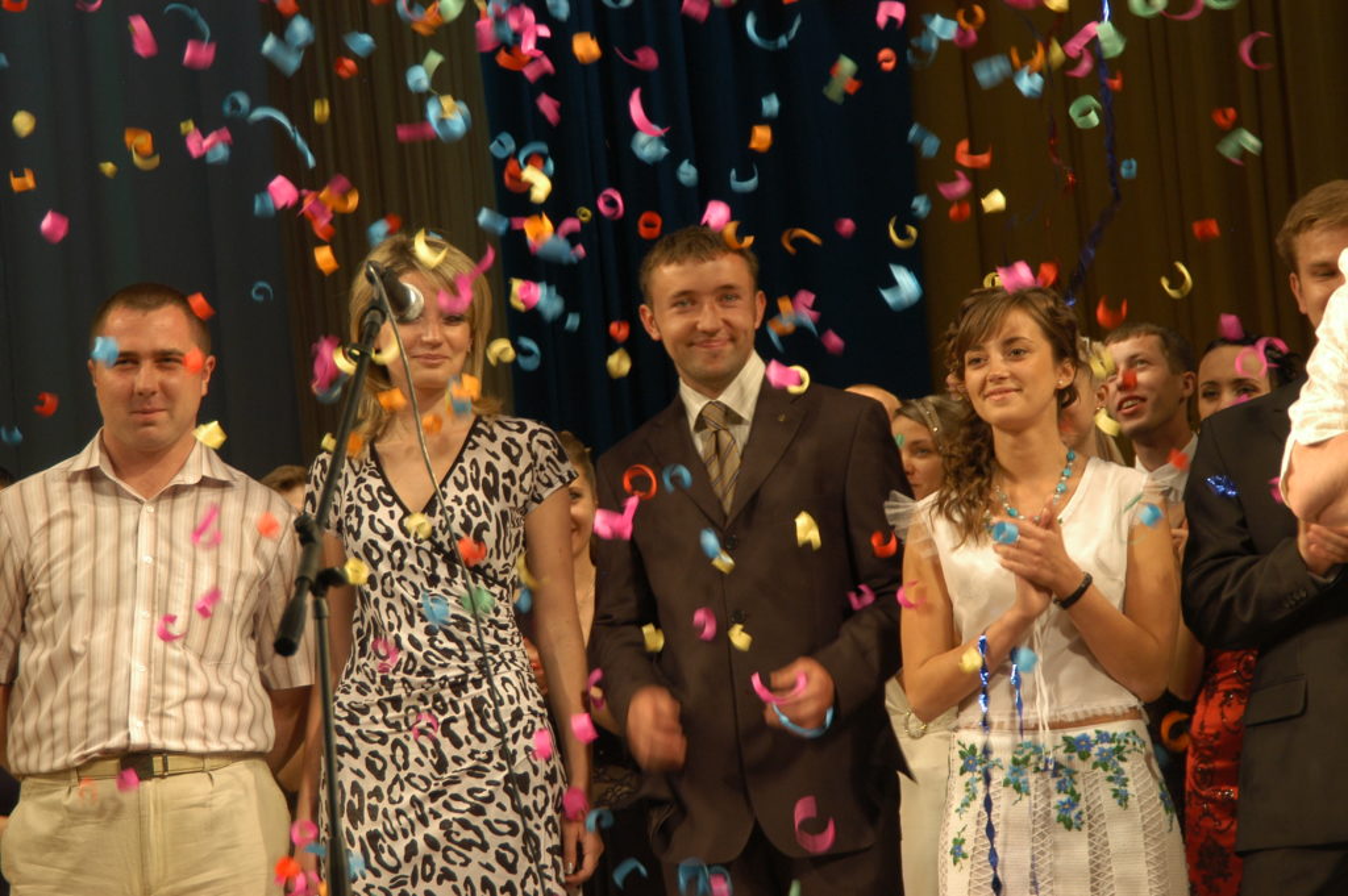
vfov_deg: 10.7
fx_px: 4770
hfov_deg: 16.1
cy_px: 448
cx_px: 674
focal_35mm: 128
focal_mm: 85
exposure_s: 1/60
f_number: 5.6
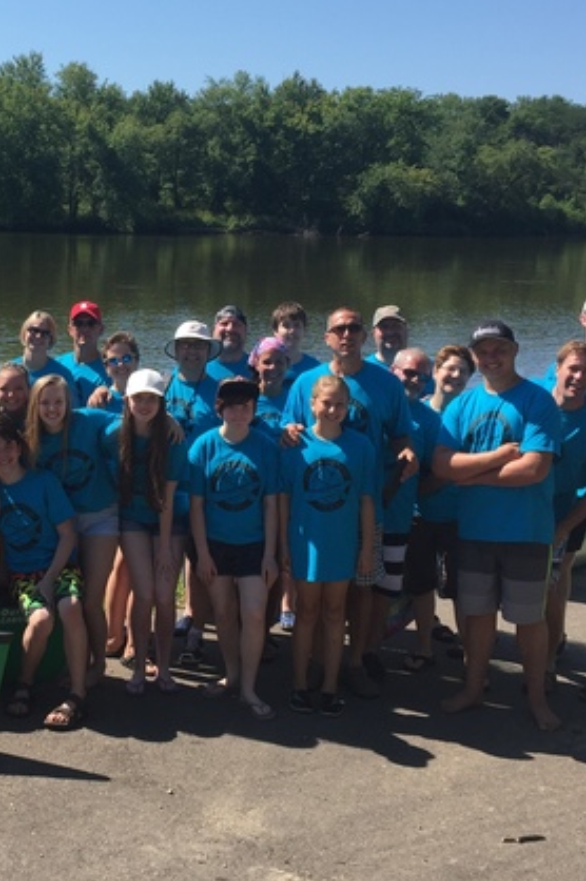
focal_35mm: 52
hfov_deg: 25.3
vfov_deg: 38.2
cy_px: 409
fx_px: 1272
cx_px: 76
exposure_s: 1/1464
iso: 32
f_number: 2.2
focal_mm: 4.15
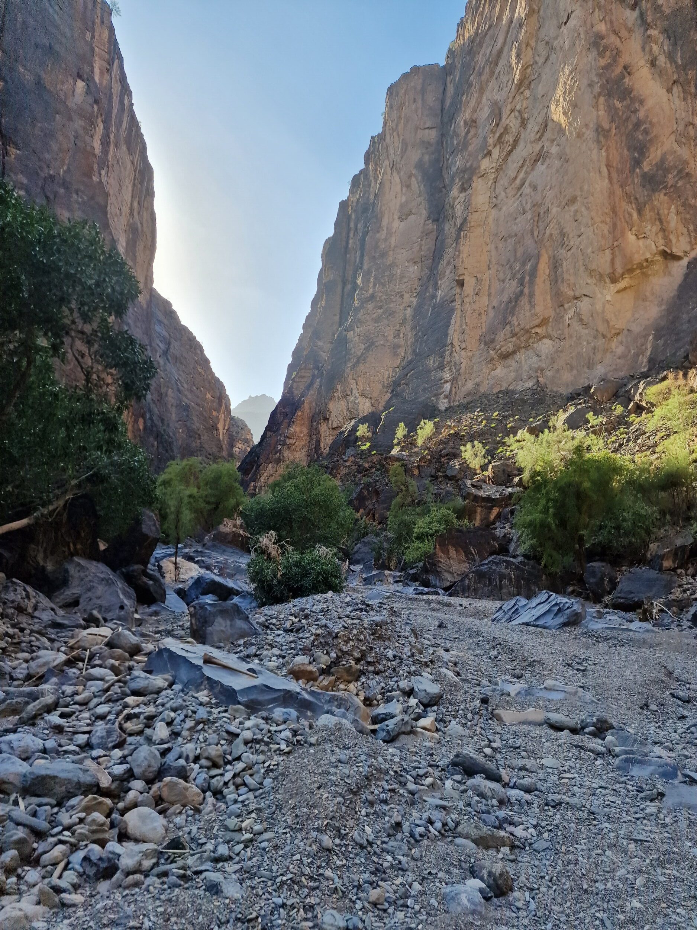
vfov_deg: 73.9
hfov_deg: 58.9
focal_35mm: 23
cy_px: 465
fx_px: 617
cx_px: 348
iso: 50
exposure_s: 1/425
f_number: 1.8
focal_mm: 6.4
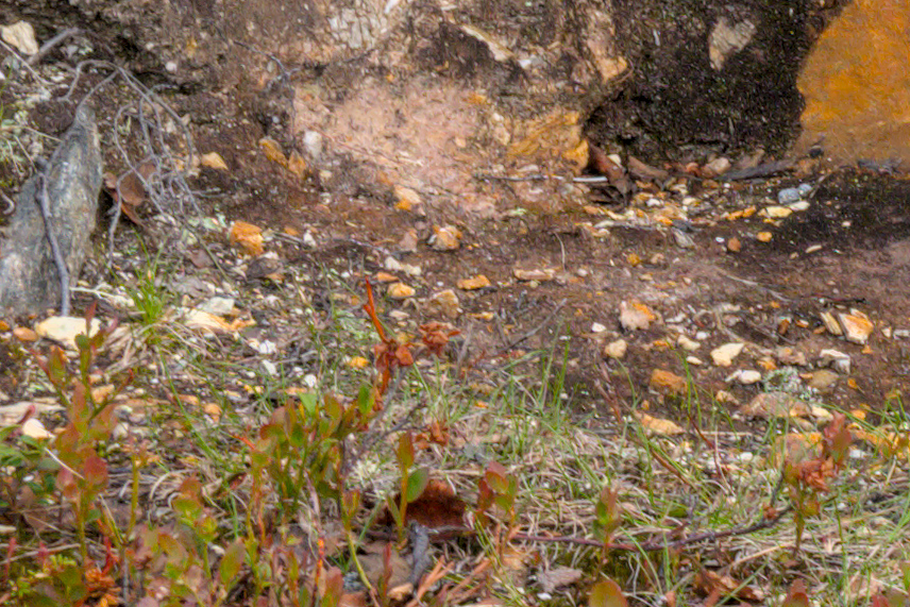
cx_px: 2512
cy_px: -584
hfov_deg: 7.0
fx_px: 6851
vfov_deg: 5.0
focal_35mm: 271
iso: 200
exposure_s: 1/28
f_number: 11
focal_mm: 31.5
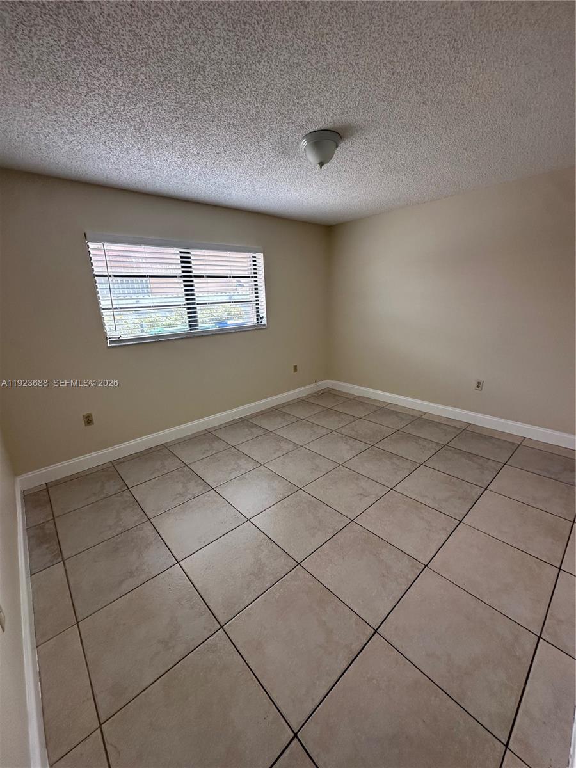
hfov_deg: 85.7
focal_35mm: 14
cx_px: 288
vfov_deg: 102.1
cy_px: 384
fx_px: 311
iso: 100
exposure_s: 1/99
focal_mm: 2.22
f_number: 2.2
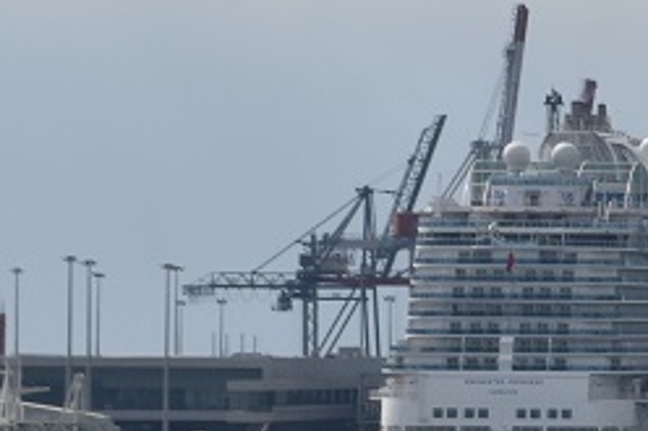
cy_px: 97
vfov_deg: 2.4
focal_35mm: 569
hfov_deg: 3.6
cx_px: 1105
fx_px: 10235
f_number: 11
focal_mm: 92
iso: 200
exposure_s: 1/500
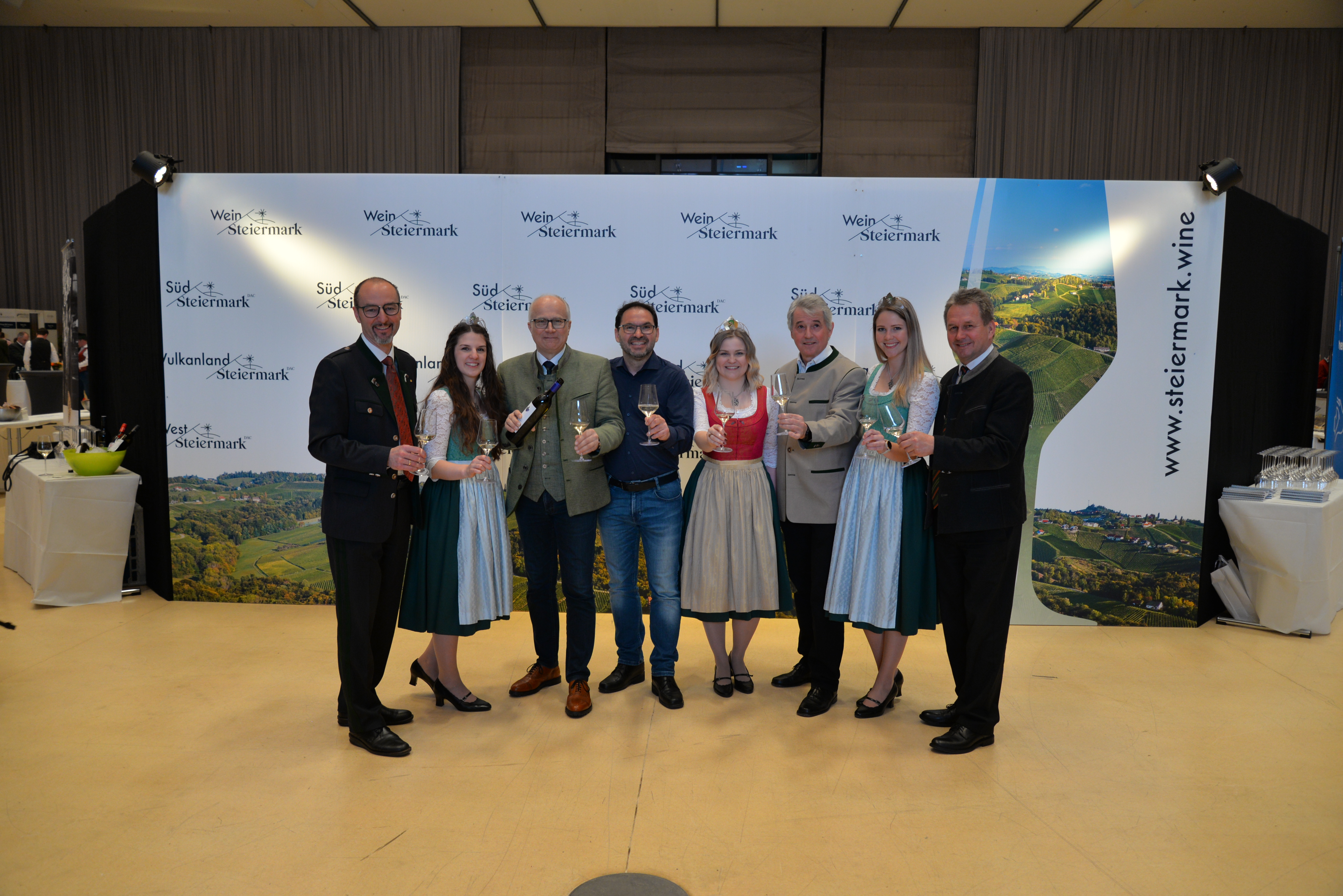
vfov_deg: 46.4
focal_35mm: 28
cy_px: 448
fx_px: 1044
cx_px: 672
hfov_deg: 65.5
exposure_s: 1/60
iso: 720
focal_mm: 28
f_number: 4
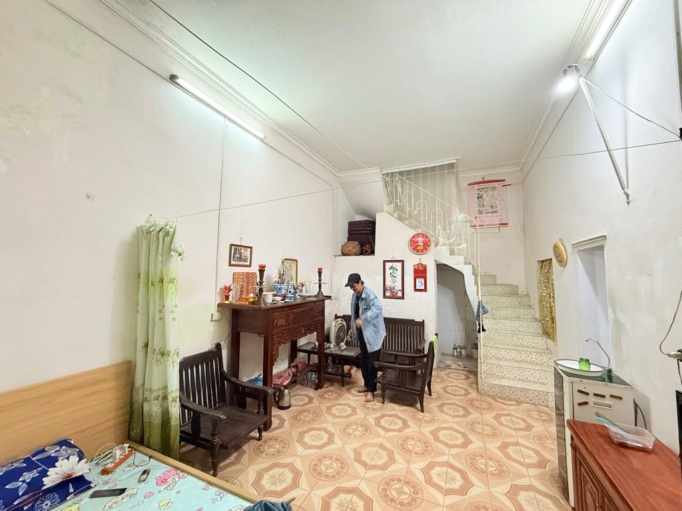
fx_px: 276
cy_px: 256
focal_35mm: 14
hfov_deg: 102.1
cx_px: 341
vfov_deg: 85.7
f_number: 2.2
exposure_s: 1/50
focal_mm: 2.22
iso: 320
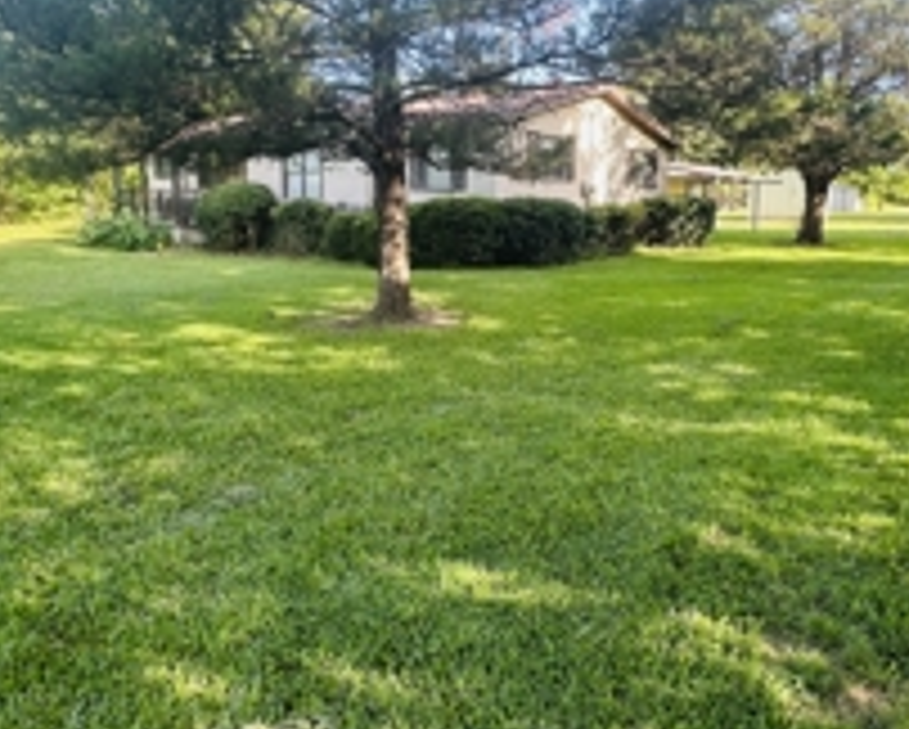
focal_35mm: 27
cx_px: 526
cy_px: 302
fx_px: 727
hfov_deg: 63.7
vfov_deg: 53.0
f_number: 2.2
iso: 40
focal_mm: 2.22
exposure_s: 1/134
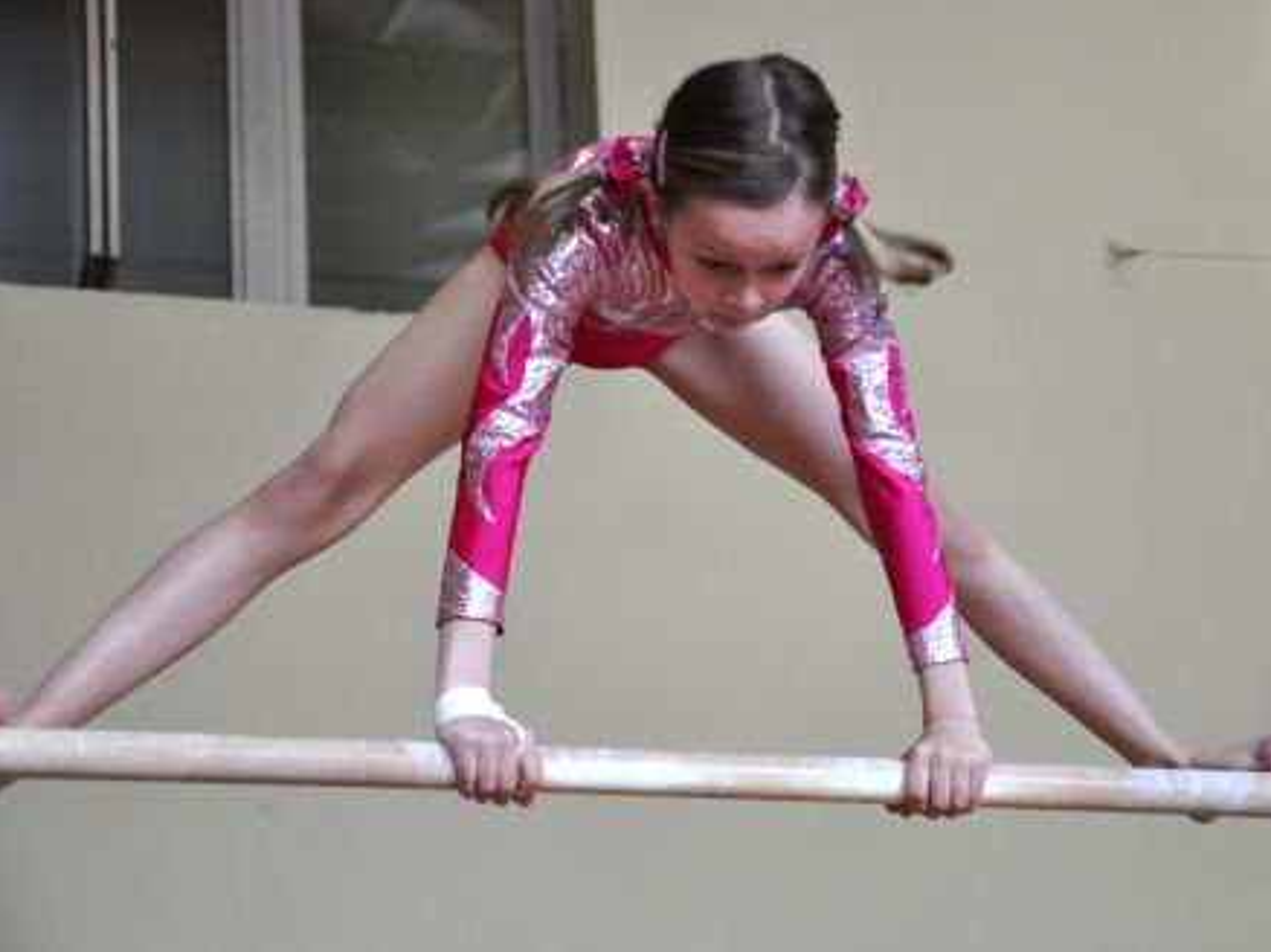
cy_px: 473
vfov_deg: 14.5
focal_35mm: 102
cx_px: 720
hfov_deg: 19.3
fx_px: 3743
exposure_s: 1/125
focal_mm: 62
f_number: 5.3
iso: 1600
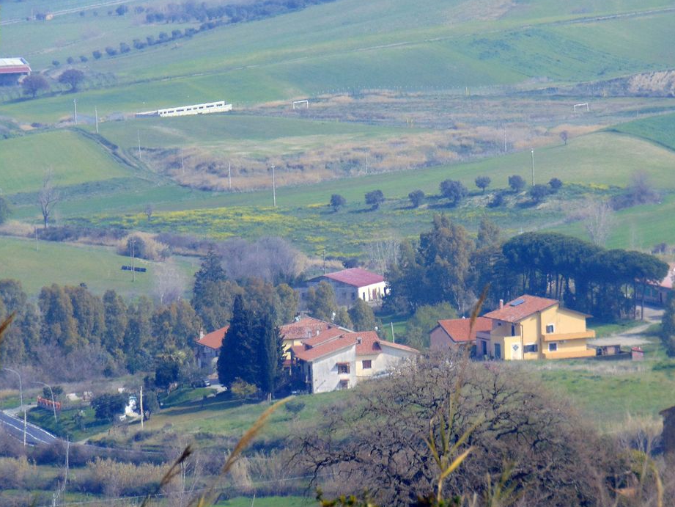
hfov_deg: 5.0
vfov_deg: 3.7
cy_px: 230
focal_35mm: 400
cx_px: 435
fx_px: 7801
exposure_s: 1/500
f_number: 4.2
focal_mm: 55.1
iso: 80
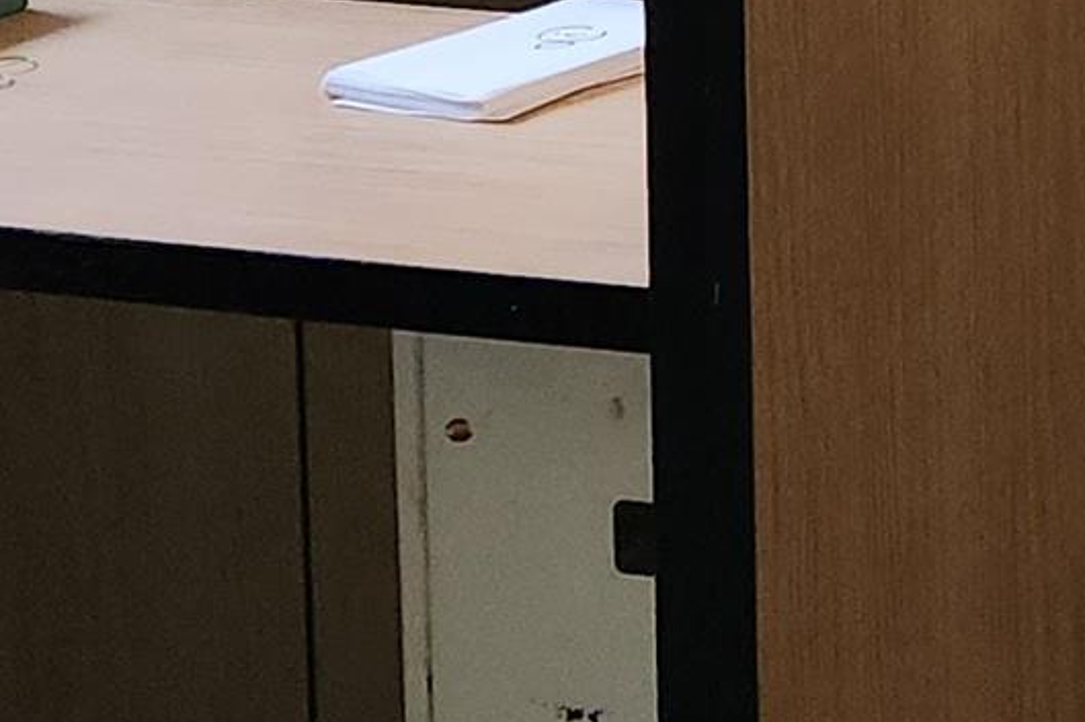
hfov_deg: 13.1
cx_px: 2067
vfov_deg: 9.3
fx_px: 4187
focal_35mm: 139
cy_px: -648
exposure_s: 1/20
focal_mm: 5.4
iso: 125
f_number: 1.8
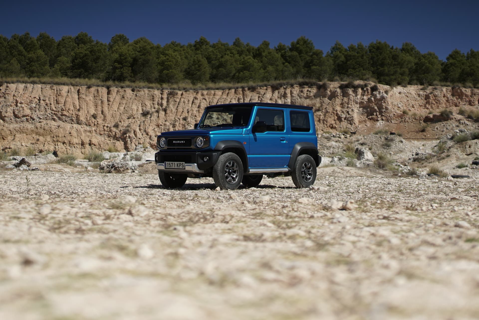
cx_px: 240
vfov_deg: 26.0
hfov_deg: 38.2
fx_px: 692
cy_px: 160
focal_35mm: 52
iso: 100
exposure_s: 1/8000
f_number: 1.7
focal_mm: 35
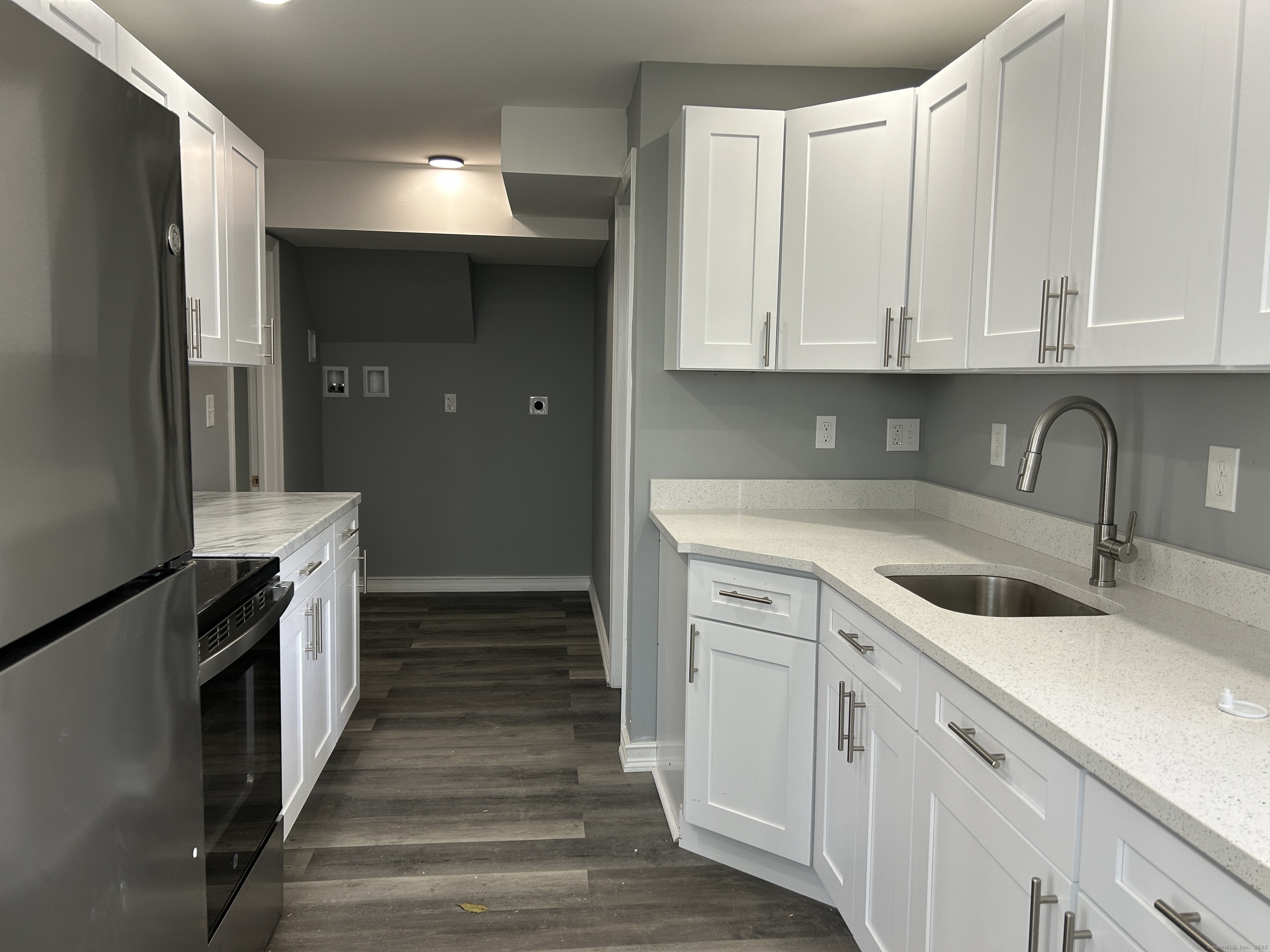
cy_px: 476
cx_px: 635
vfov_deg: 53.1
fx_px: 954
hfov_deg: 67.3
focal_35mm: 26
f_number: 1.5
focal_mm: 5.7
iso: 80
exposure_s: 1/60
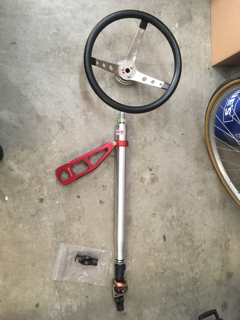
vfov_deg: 61.7
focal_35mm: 29
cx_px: 120
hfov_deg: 48.2
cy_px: 160
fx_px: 268
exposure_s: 1/24
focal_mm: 4.15
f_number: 2.2
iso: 200
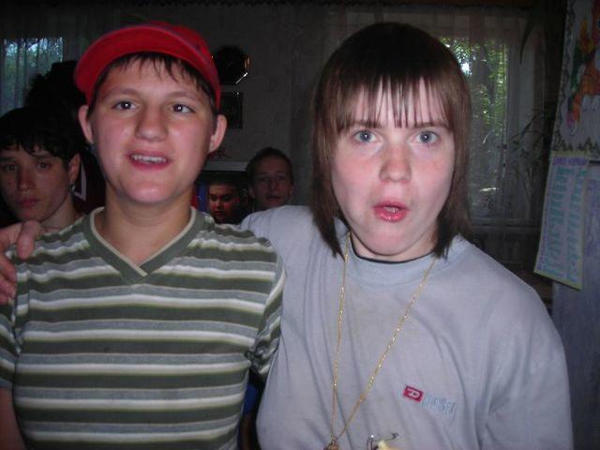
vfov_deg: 37.7
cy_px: 225
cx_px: 300
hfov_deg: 49.0
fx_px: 659
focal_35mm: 38
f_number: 3.2
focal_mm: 6.3
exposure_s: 1/60.1
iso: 50
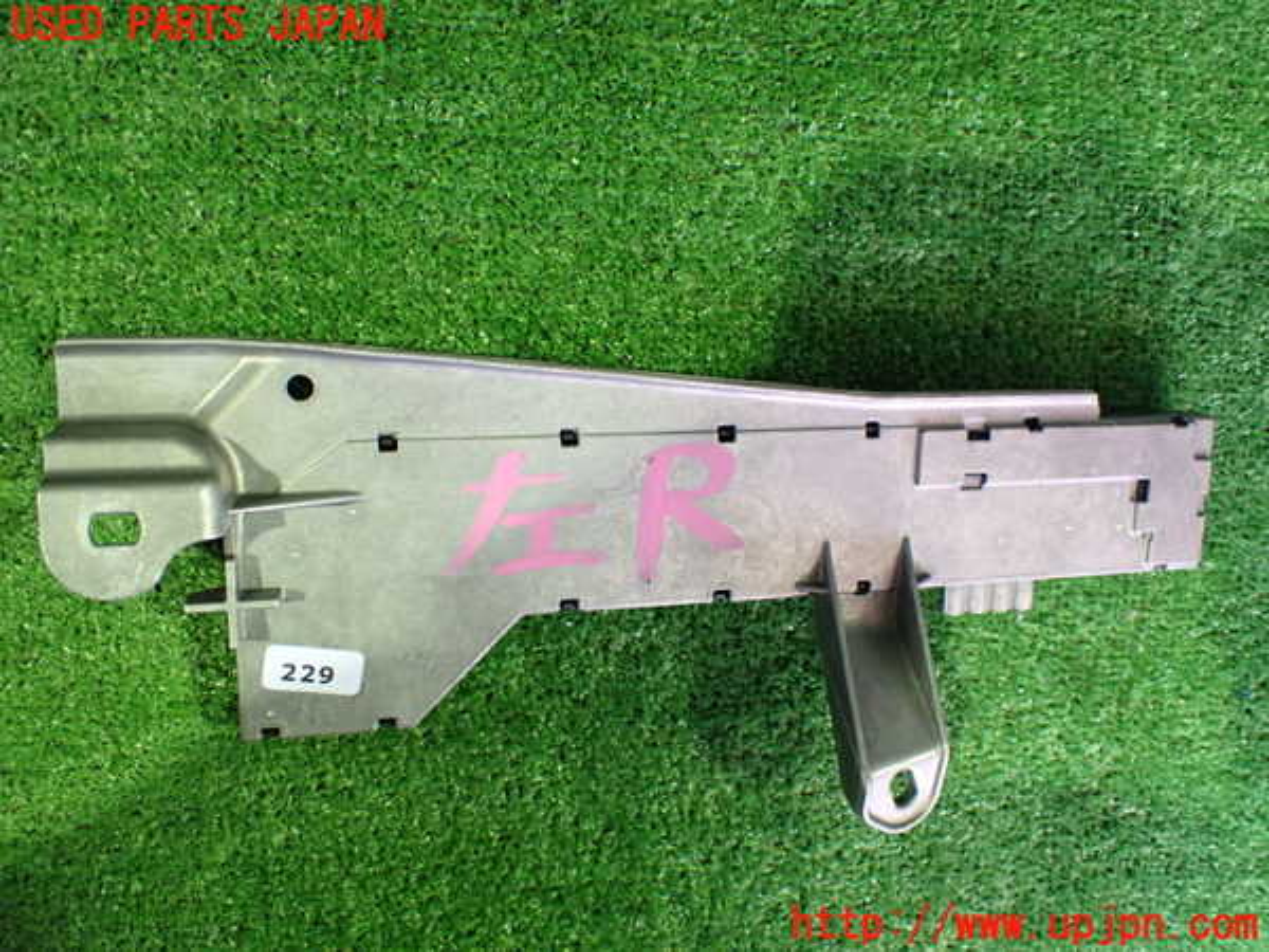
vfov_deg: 46.8
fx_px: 1100
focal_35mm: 30
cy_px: 476
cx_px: 634
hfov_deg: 60.0
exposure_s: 1/30
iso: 1000
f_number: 2.3
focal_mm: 5.4
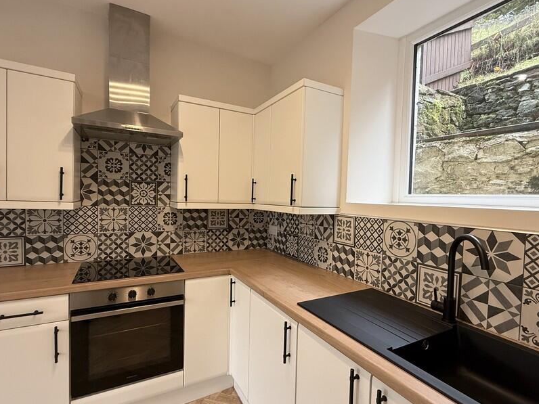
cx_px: 275
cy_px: 209
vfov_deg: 71.6
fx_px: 280
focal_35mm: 18
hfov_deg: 87.7
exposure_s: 1/99
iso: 160
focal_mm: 2.22
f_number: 2.2
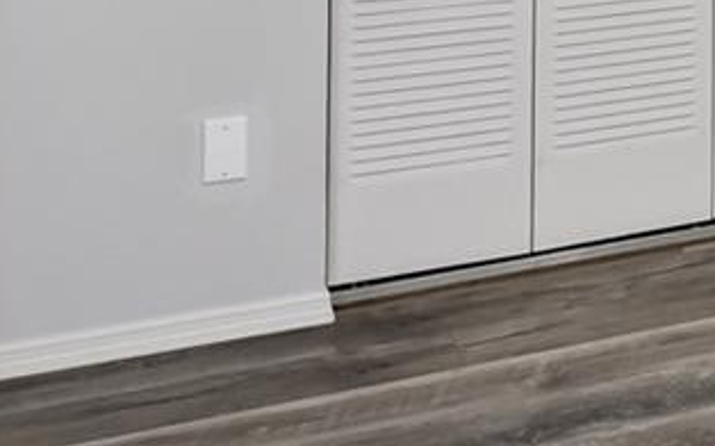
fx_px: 1519
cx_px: 1032
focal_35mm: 78
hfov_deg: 22.4
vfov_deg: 14.9
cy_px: -307
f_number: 7.1
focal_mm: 10
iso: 100
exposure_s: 1/3.33
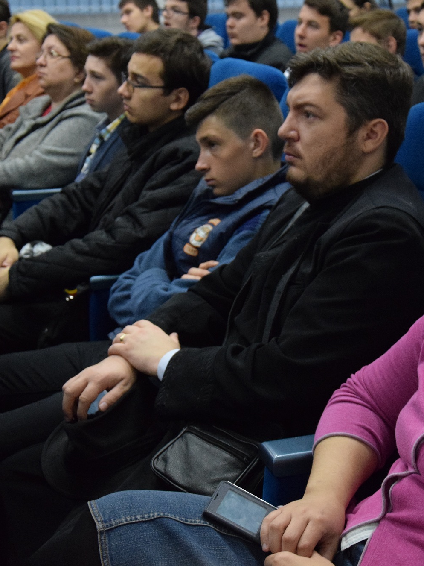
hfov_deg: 19.9
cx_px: 274
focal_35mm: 74
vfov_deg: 26.3
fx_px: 1208
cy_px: 282
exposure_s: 1/50
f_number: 4.2
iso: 2500
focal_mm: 34
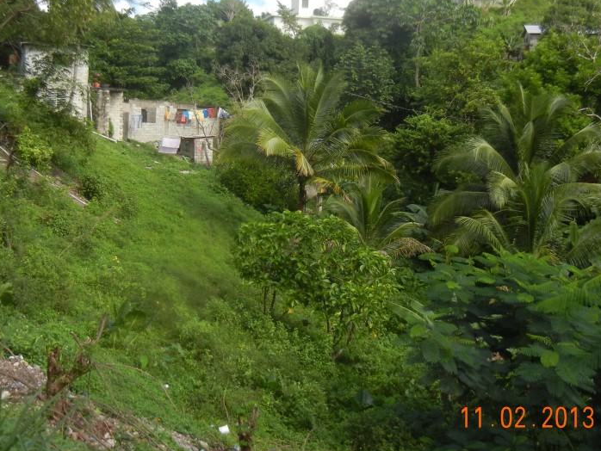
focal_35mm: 44
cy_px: 156
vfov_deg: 32.7
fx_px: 764
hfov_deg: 42.9
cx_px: 289
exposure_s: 1/813
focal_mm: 5.4
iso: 160
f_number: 3.5
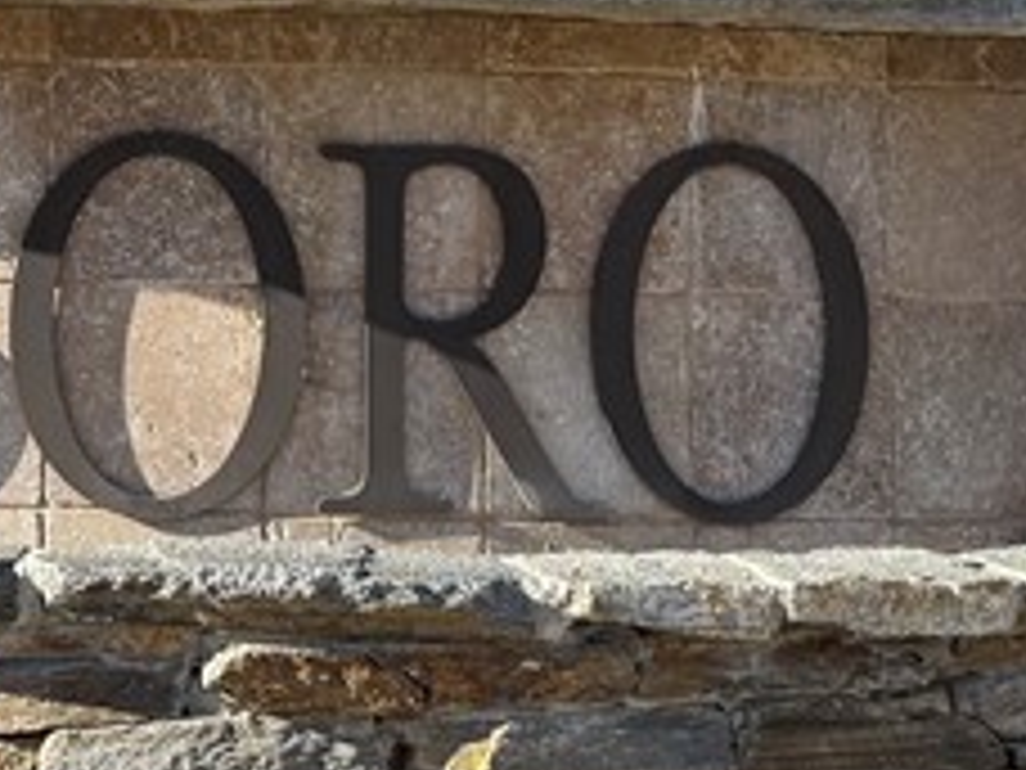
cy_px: -252
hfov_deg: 17.9
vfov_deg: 13.2
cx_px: 76
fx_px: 3201
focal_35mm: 108
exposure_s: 1/1585
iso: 80
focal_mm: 6.76
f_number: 1.78
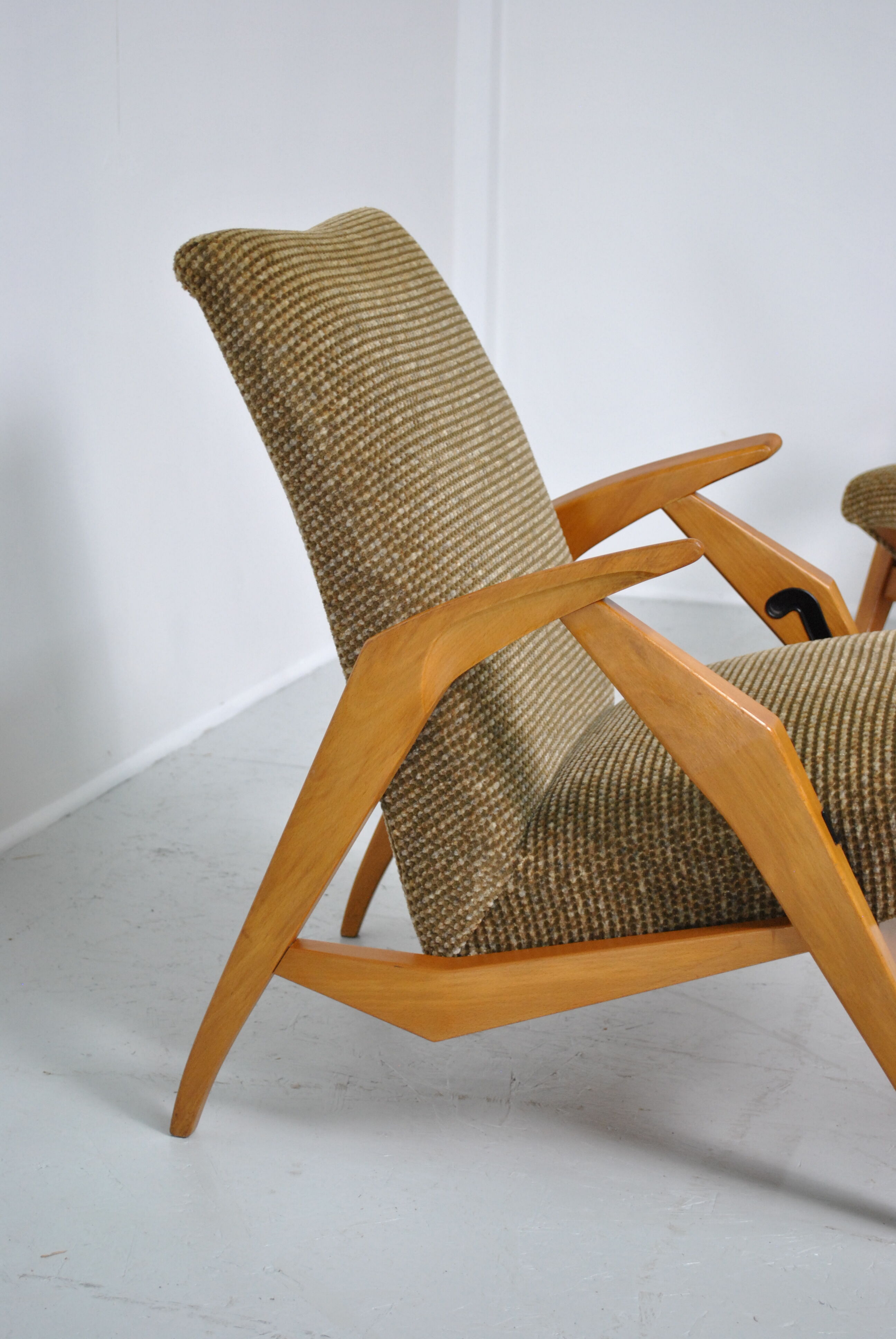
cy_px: 670
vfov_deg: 35.0
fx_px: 2122
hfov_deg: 23.8
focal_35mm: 57
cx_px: 448
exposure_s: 1/30
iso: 640
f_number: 5
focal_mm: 38
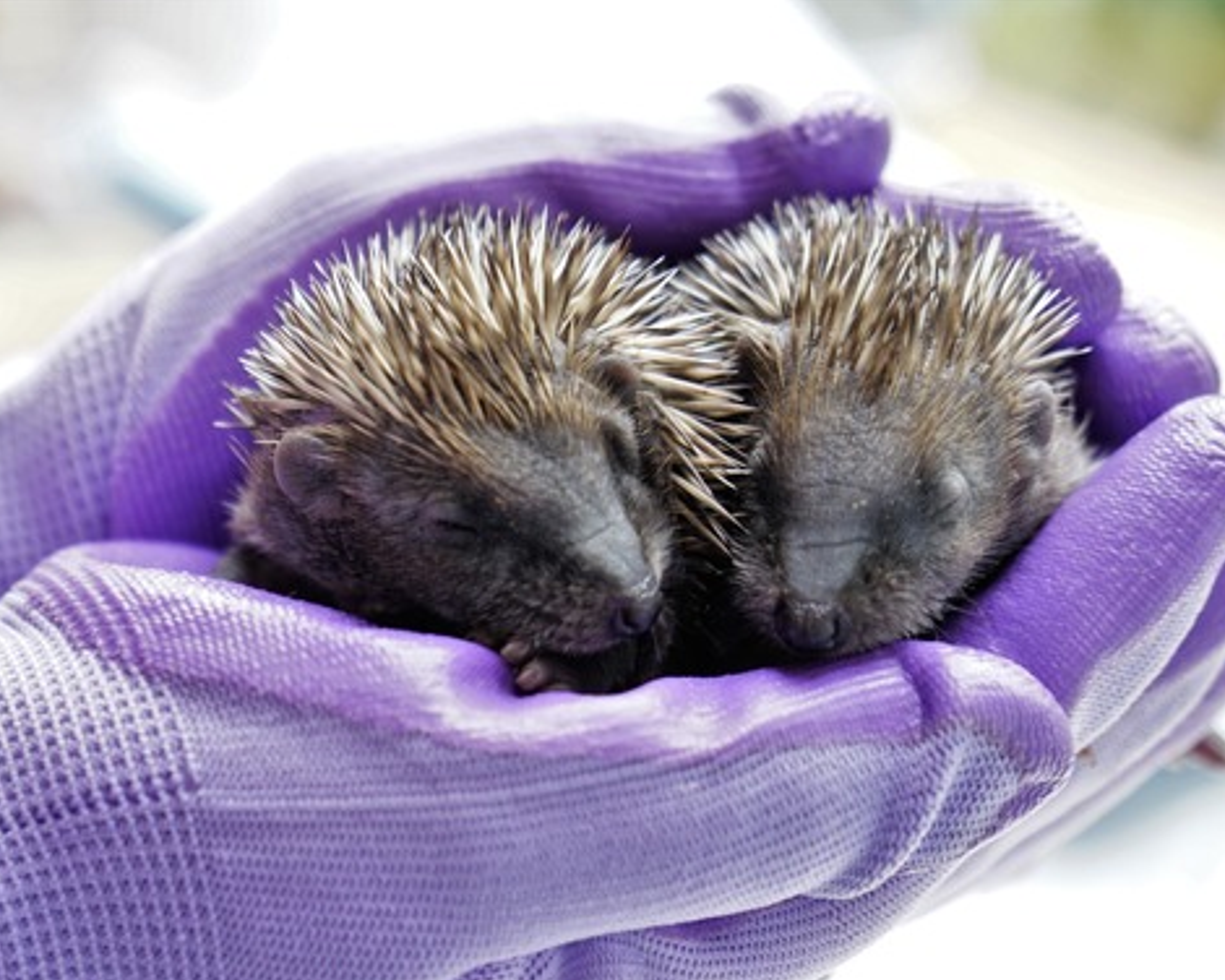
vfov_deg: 13.3
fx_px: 4206
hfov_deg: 16.6
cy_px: 493
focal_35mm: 116
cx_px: 511
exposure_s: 1/25
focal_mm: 68
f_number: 4
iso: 100
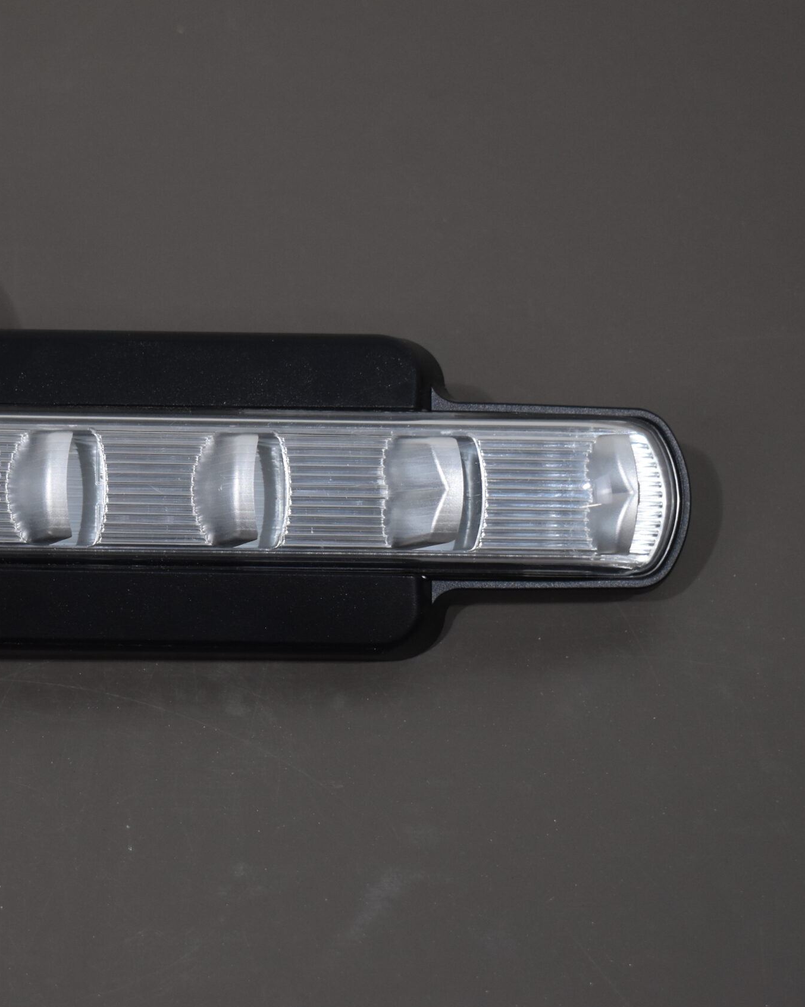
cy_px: 504
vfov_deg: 19.6
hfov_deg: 15.6
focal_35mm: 98
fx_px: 2919
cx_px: 135
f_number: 5.3
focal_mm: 46
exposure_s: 1/200
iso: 800
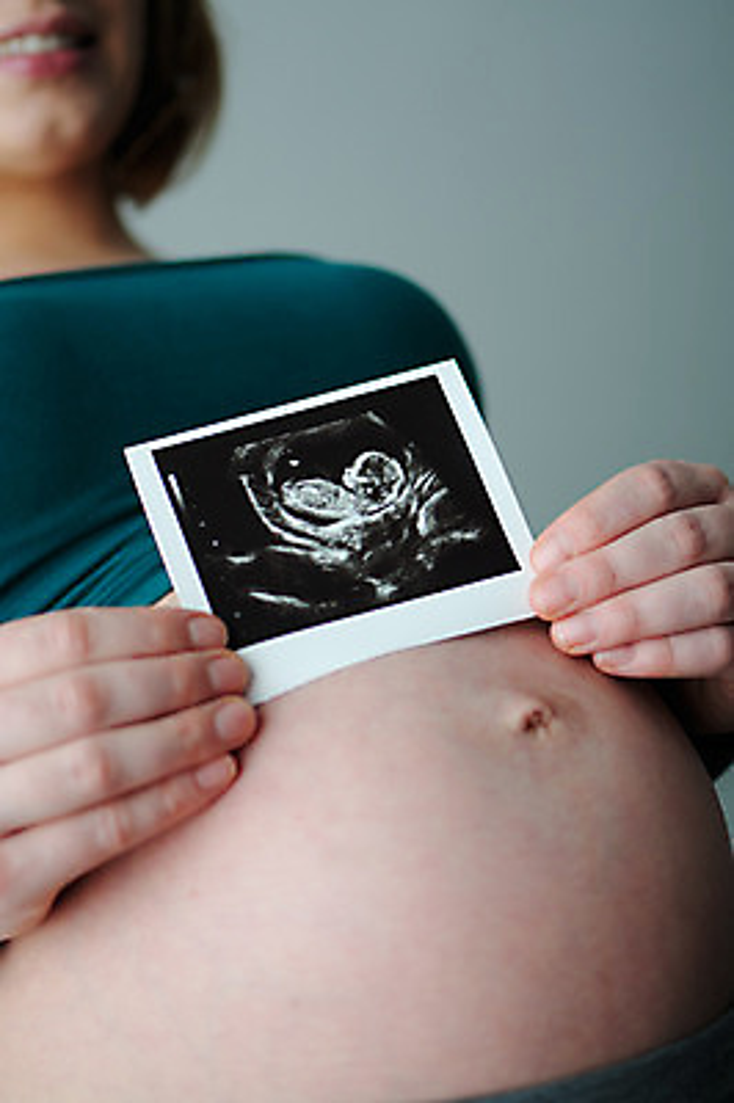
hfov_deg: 25.7
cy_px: 552
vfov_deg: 37.9
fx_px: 1608
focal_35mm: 52
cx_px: 367
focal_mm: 35
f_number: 1.8
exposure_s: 1/60
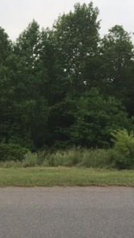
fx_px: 392
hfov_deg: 18.6
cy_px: 110
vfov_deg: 33.8
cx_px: -15
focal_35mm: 62
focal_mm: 4.15
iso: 32
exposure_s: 1/1199
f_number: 2.2
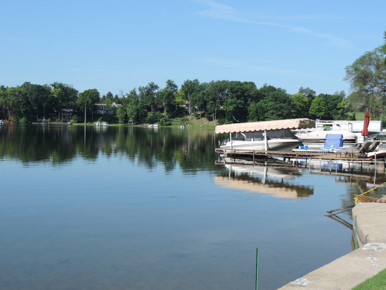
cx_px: 193
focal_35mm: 50
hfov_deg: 38.2
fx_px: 558
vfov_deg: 29.1
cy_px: 145
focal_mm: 8.9
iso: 80
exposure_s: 1/640
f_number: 3.6
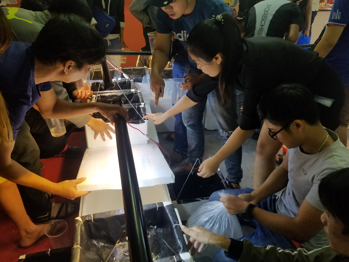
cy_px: 131
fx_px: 262
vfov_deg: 53.1
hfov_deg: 67.3
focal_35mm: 26
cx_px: 174
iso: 100
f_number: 1.7
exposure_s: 1/100
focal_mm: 4.2
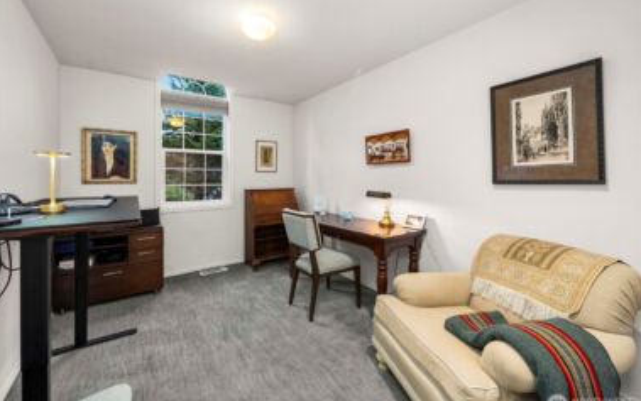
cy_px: 194
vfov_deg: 78.6
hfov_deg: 105.2
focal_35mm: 14
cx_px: 306
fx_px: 245
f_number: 7.1
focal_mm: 13
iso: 500
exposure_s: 1/60
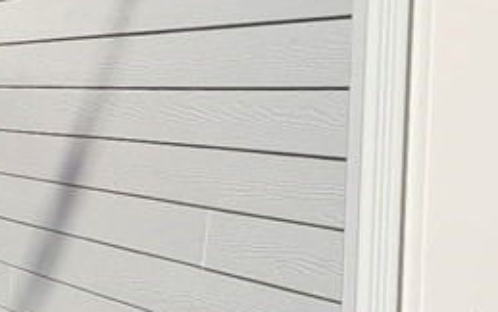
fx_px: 2620
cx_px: 252
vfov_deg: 6.8
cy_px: 245
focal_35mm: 193
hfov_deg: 10.9
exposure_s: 1/2921
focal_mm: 6.4
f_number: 1.8
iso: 12
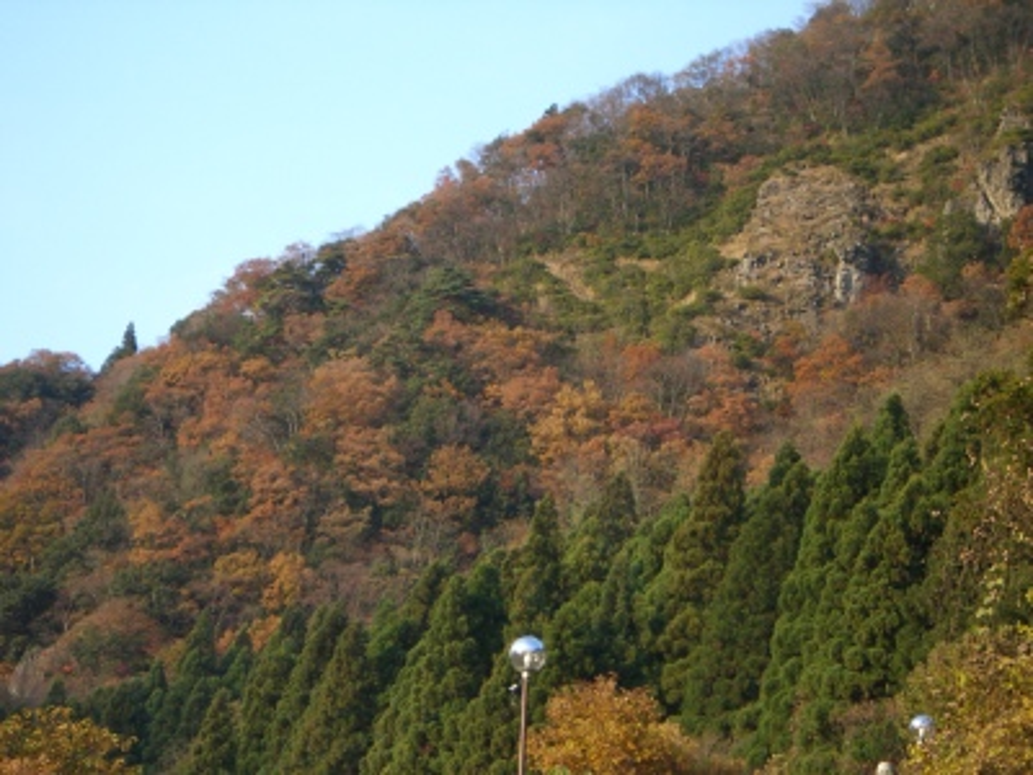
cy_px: 388
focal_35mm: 114
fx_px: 3402
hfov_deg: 17.3
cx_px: 516
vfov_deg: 13.0
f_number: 5.2
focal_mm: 18.6
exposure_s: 1/160
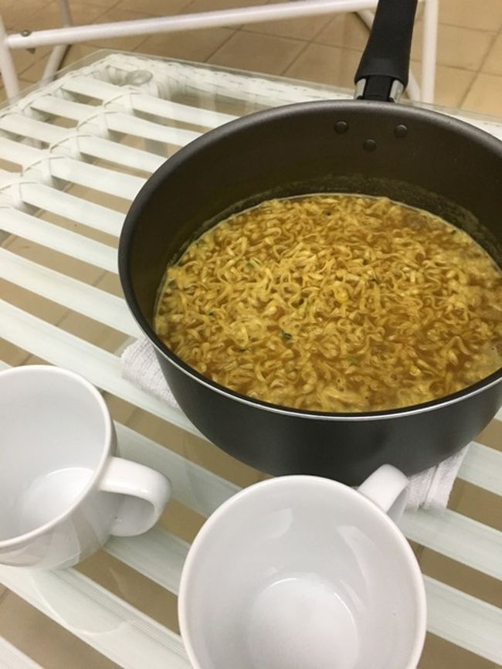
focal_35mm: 29
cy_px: 334
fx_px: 560
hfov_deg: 48.2
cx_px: 251
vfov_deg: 61.6
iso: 200
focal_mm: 4.15
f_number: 2.2
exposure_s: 1/20
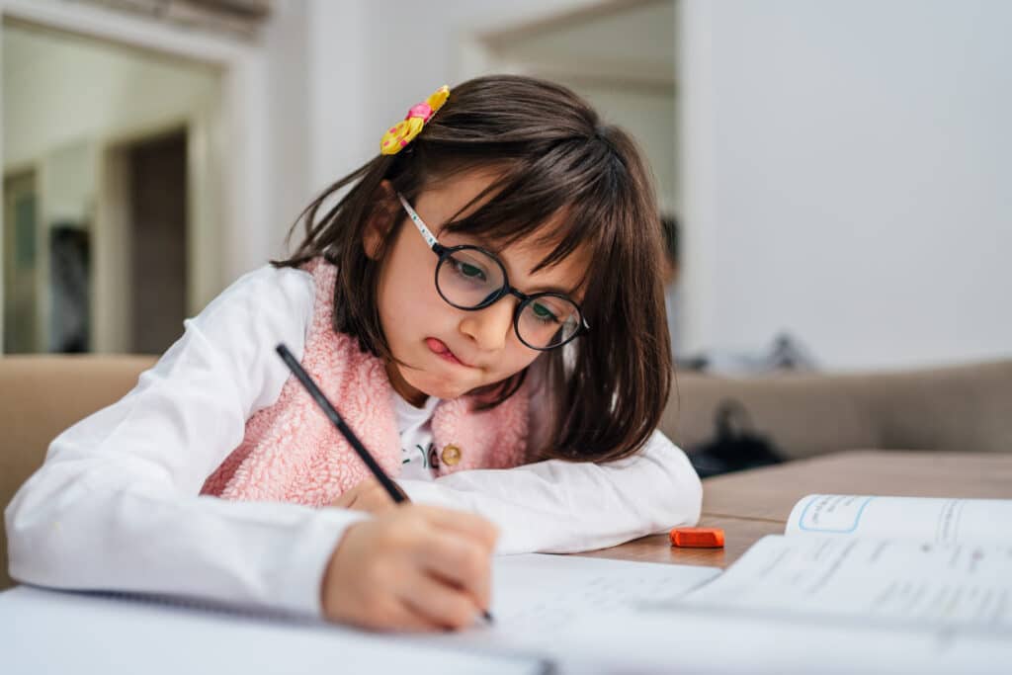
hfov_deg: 54.4
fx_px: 984
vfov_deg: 37.9
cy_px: 338
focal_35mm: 35
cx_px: 506
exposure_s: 1/125
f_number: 2
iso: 160
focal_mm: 35
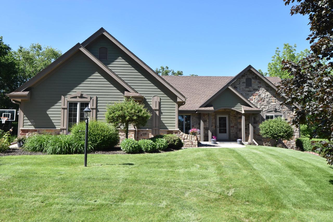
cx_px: 166
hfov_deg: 59.5
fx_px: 291
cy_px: 111
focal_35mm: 32
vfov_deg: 41.7
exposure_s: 1/500
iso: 800
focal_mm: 21
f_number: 11
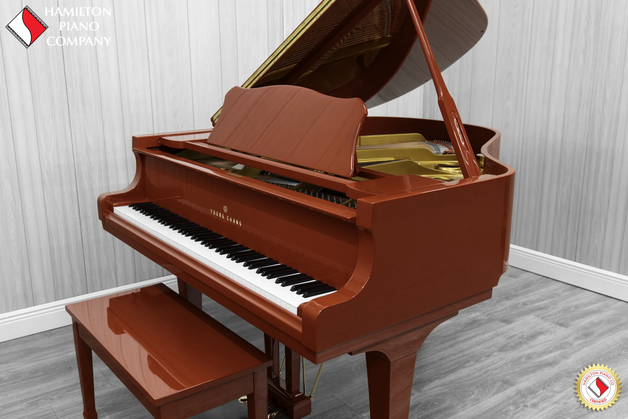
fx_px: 611
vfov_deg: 37.9
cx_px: 314
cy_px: 210
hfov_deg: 54.4
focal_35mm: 35
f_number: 5.6
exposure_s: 1/60
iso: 1600
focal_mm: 35
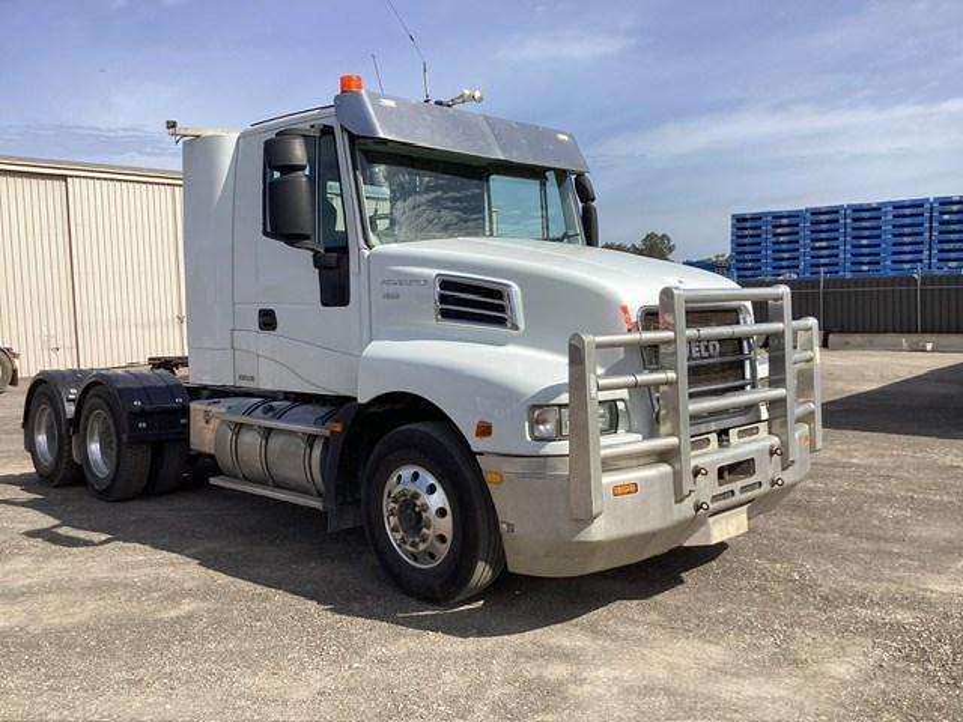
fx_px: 862
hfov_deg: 58.4
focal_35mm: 31
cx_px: 482
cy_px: 361
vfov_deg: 45.4
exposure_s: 1/1852
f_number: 2.4
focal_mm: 3.3
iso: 25
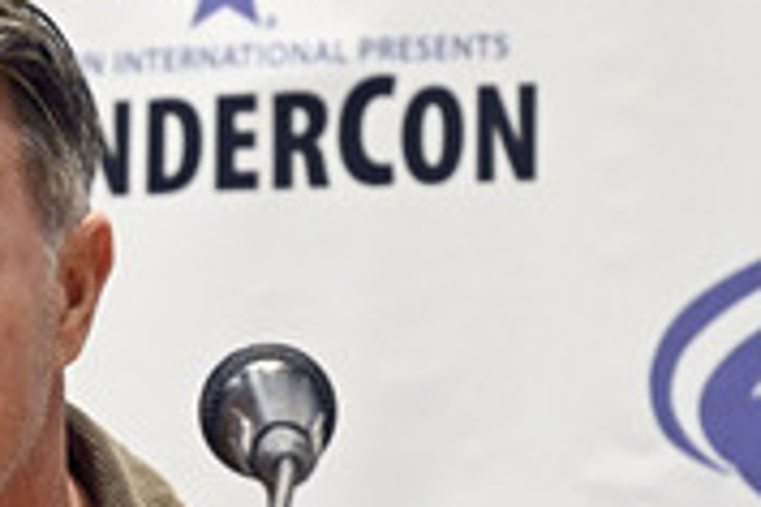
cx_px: -88
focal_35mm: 306
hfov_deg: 6.7
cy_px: 511
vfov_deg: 4.5
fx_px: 6468
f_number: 5.6
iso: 6400
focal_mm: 120
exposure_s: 1/80
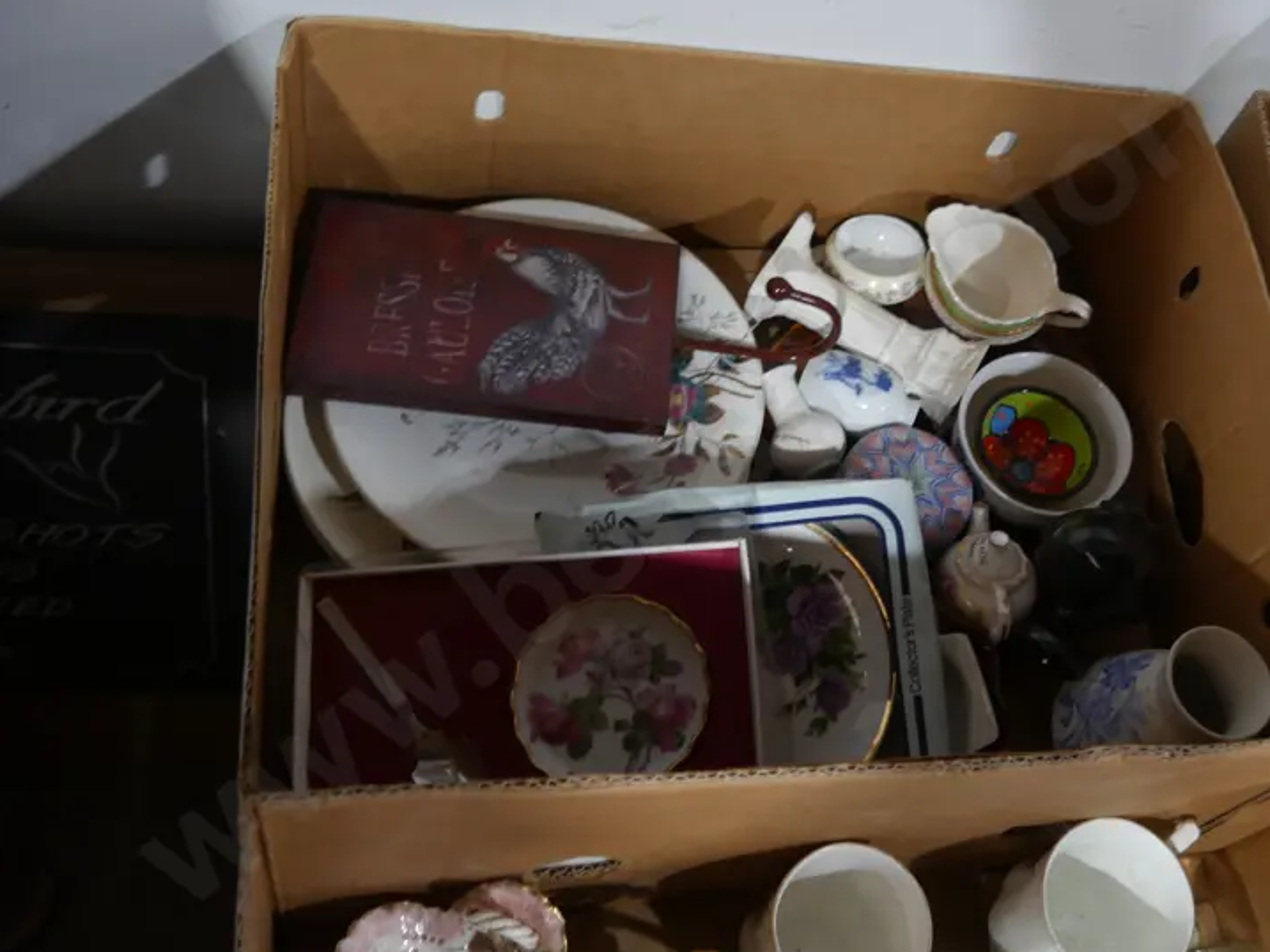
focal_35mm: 40
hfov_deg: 45.8
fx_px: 1468
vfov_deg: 35.7
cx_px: 882
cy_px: 339
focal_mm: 14
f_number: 3.5
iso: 800
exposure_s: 1/60
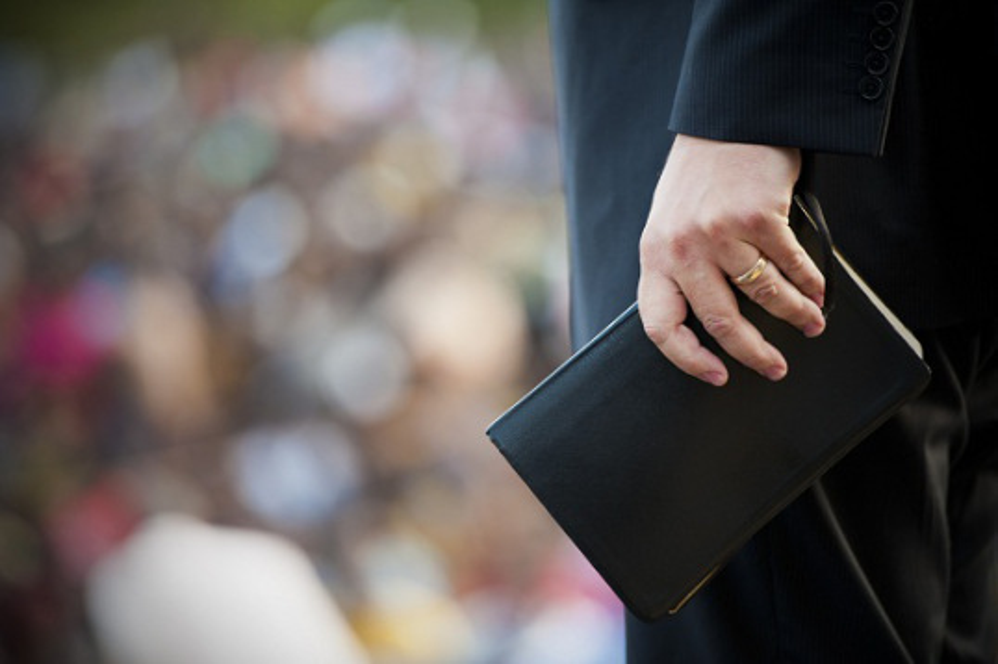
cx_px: 499
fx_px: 5541
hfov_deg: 10.3
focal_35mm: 200
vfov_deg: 6.9
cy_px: 332
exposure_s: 1/200
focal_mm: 200
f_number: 2.8
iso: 200
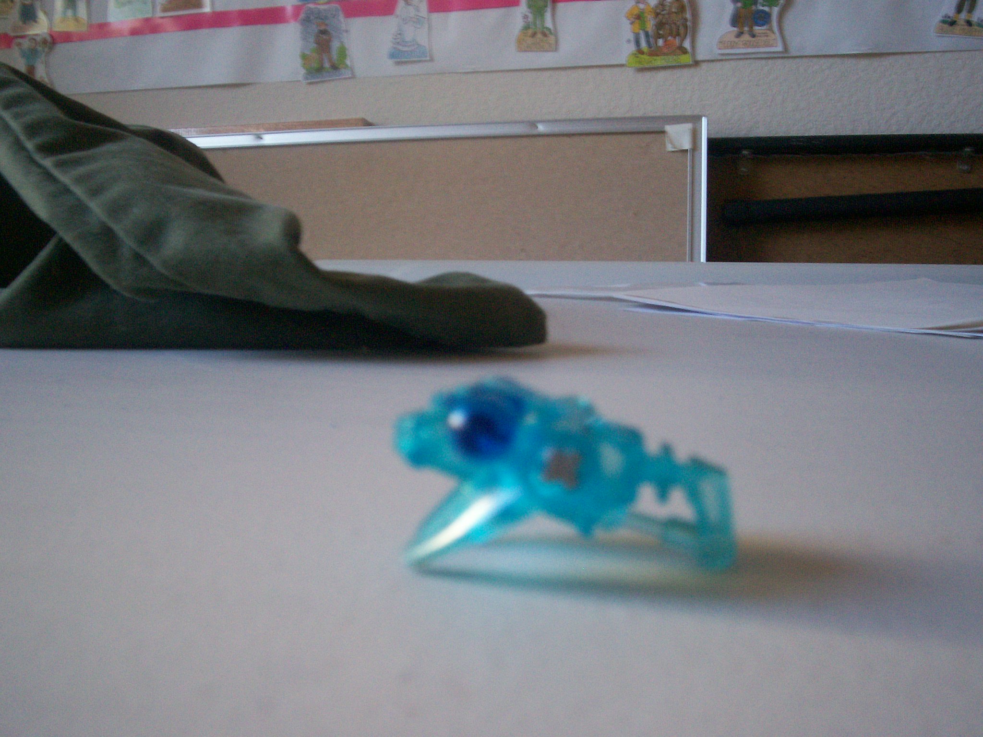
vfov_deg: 39.7
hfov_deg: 51.4
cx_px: 492
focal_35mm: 36
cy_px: 368
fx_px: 1022
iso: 200
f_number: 4.5
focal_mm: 5.9
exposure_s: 1/10.3
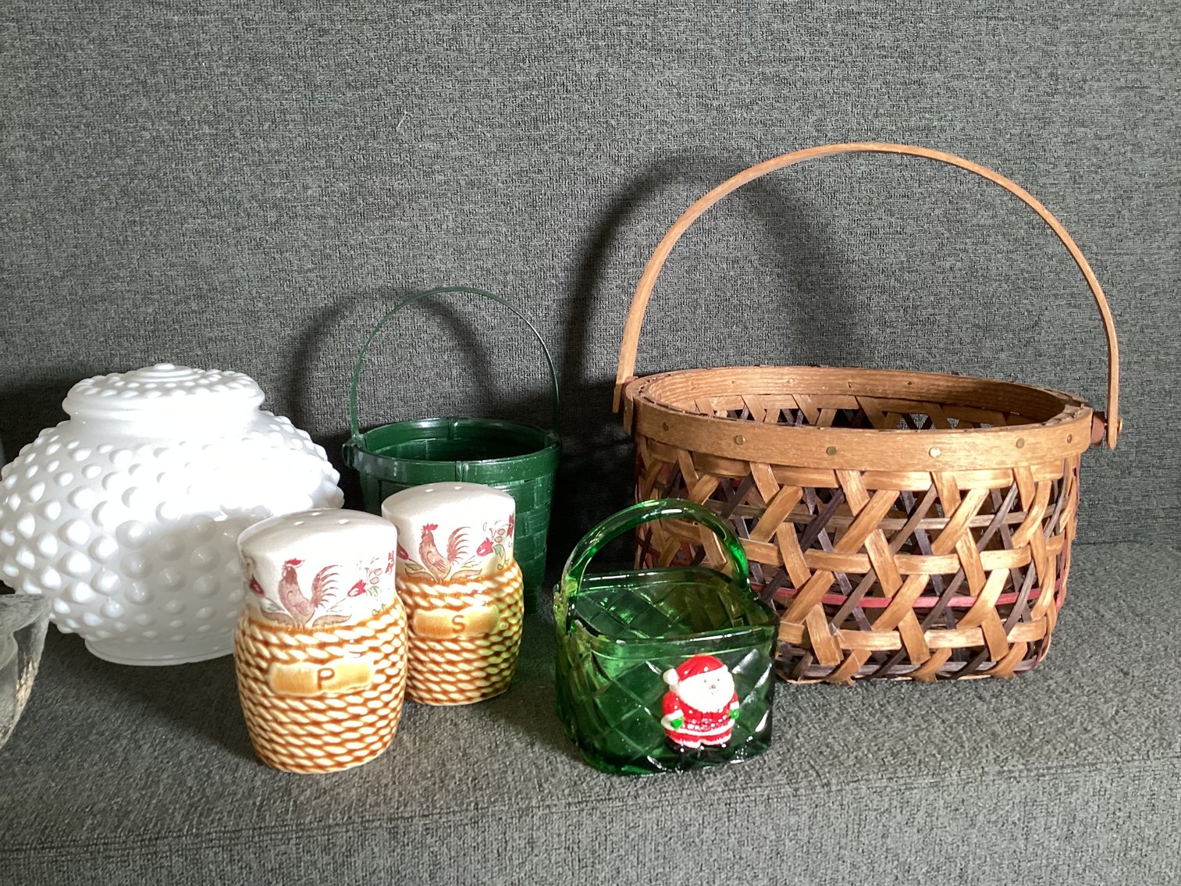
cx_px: 590
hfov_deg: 58.3
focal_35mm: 31
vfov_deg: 45.4
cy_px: 443
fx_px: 1058
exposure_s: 1/60
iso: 160
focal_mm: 3.3
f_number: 2.4
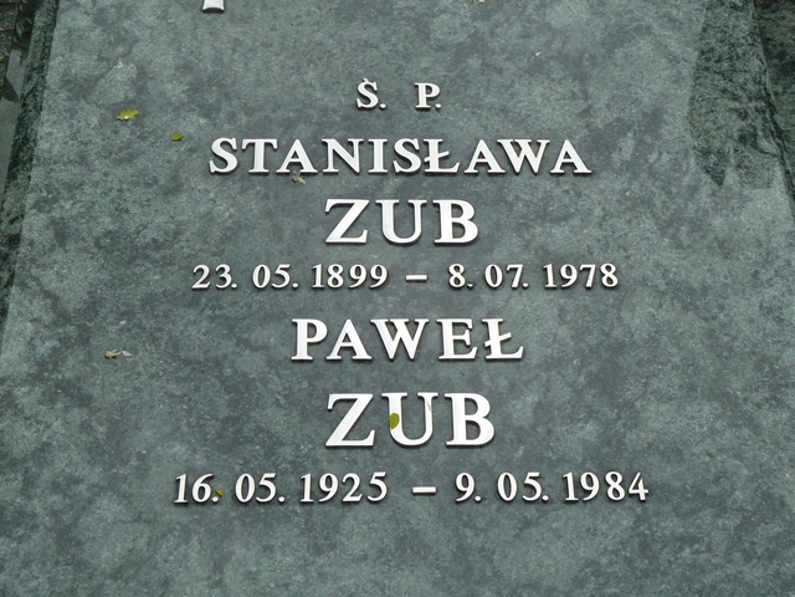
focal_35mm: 83
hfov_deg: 23.6
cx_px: 398
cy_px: 298
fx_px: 1906
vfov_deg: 17.8
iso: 80
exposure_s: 1/320
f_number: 4.2
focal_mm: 13.7
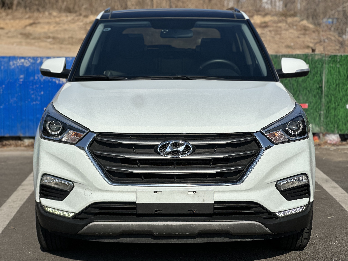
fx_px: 774
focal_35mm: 77
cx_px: 174
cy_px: 130
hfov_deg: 25.3
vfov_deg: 19.1
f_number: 2.8
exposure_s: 1/1876
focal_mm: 9
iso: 32
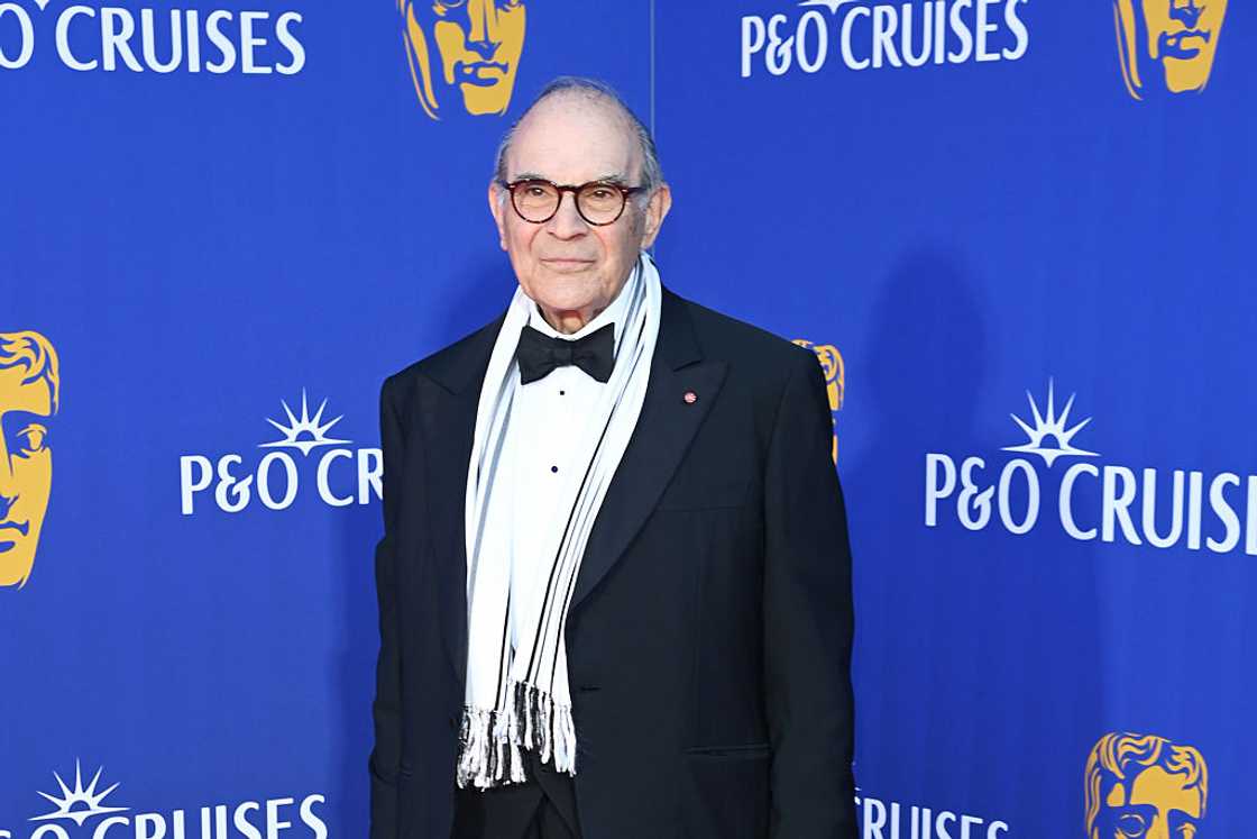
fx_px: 2619
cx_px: 628
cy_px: 420
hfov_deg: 27.0
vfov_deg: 18.2
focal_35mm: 75
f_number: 7.1
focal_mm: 75
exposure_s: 1/250
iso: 320
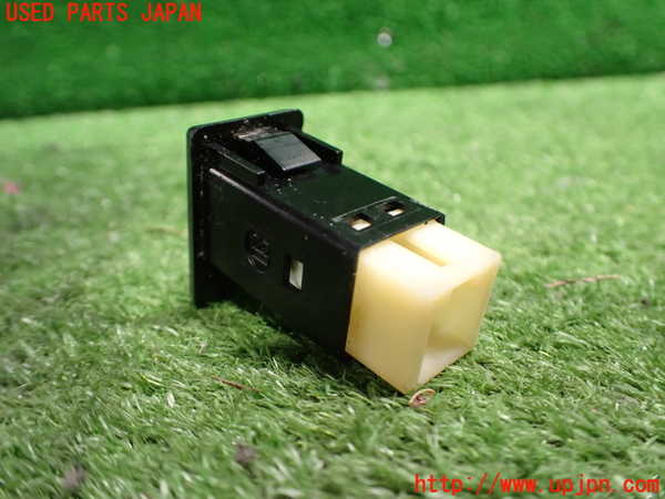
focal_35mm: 30
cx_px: 332
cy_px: 250
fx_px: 576
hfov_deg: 60.0
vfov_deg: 46.8
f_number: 2.3
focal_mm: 5.4
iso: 800
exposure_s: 1/30
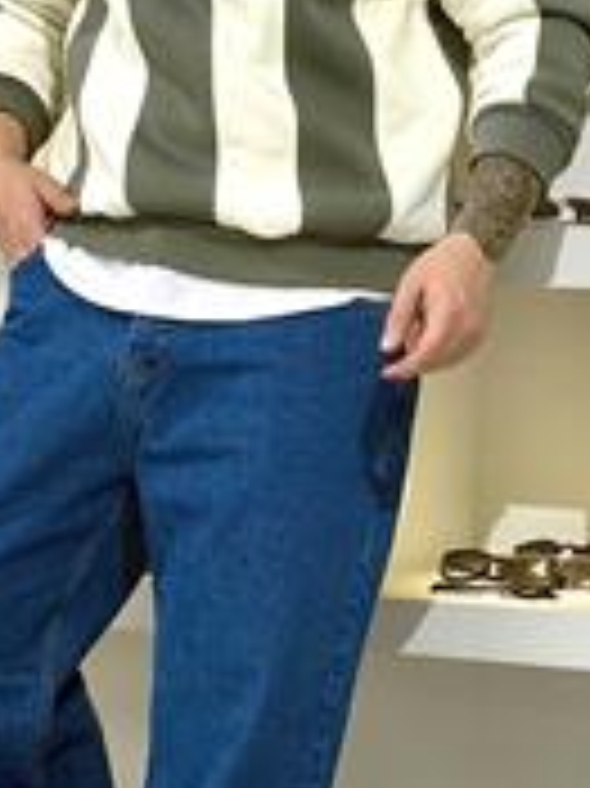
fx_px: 2912
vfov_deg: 15.4
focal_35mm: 128
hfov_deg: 11.6
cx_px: 243
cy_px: 351
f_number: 1.78
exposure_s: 1/100
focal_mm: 6.76
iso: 80
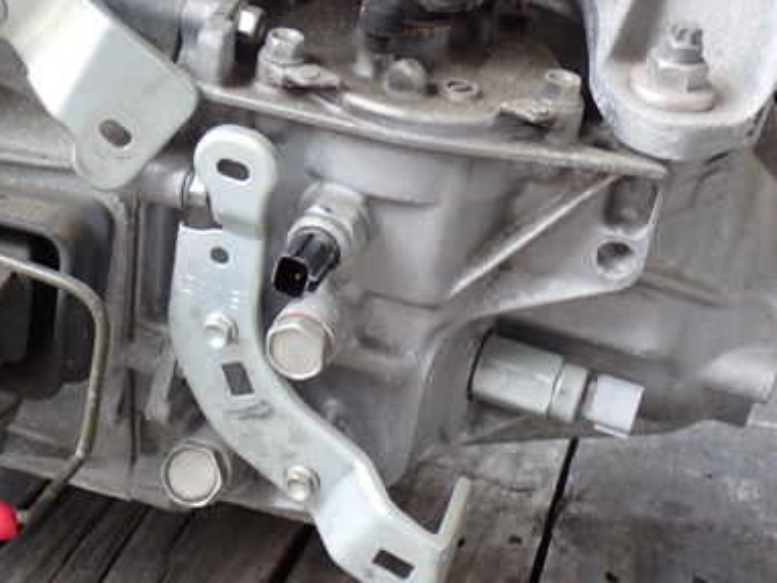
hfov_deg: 26.2
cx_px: 263
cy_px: 226
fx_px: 1662
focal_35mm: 74
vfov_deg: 19.9
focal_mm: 8.4
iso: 200
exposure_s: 1/50
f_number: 3.1
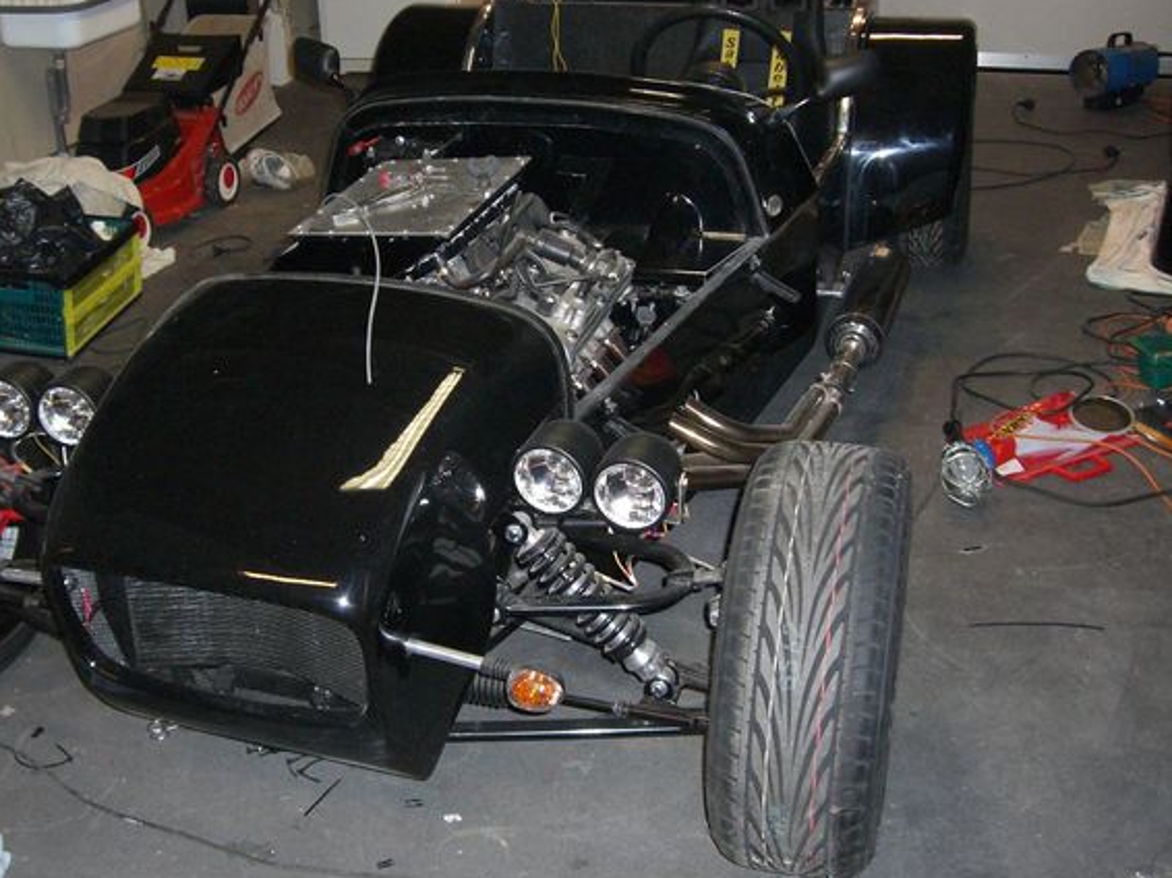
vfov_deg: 33.5
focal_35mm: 43
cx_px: 511
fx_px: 1455
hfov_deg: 43.8
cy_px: 389
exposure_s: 1/60
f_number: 2.7
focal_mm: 6.2
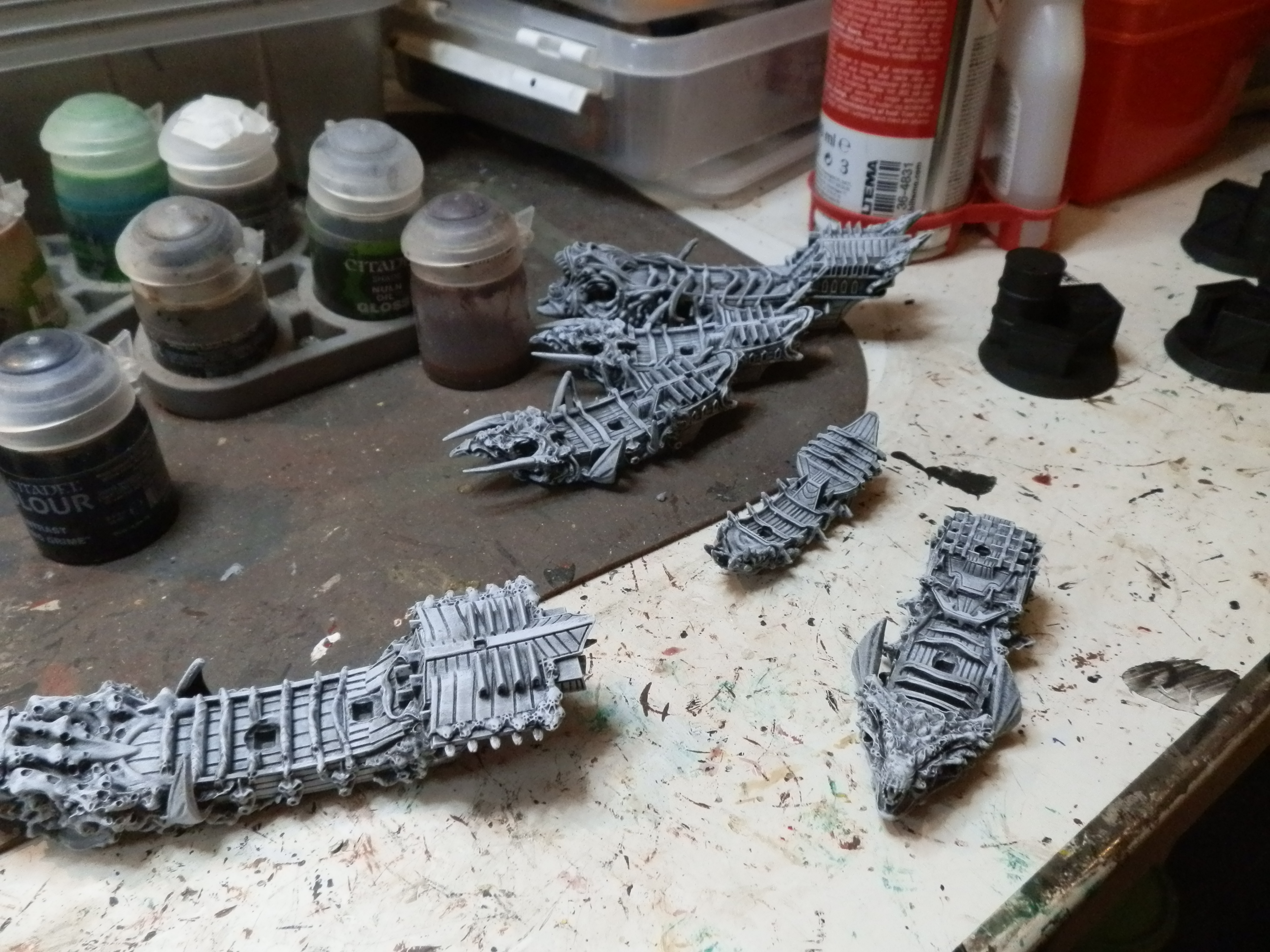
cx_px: 635
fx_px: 1027
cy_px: 476
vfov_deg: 49.7
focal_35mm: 28
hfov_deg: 63.4
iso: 400
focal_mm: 5
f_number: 3.1
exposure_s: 1/100
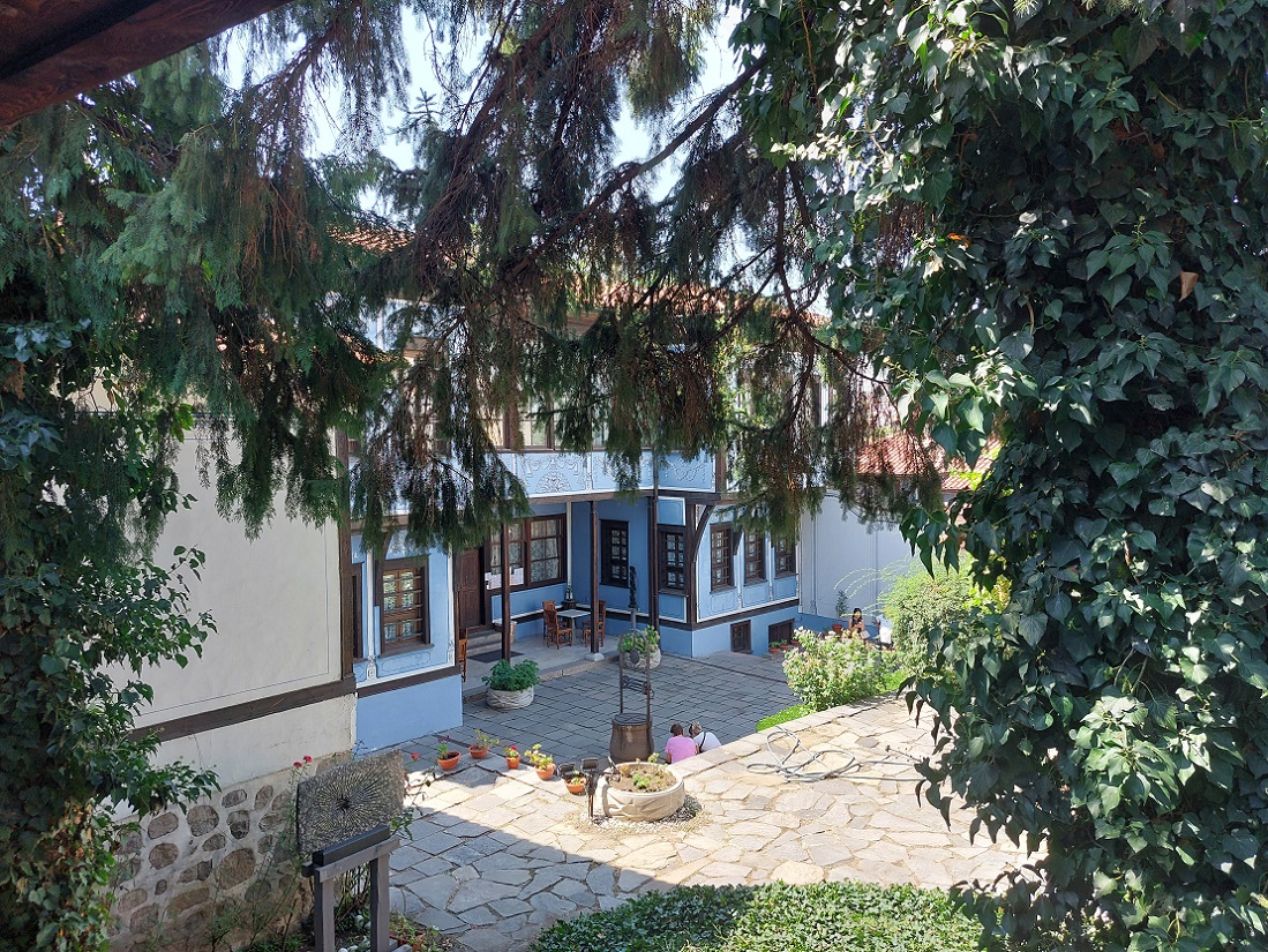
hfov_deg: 71.6
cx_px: 634
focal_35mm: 24
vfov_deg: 56.8
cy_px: 476
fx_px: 879
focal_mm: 5.23
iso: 25
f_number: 1.8
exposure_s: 1/143
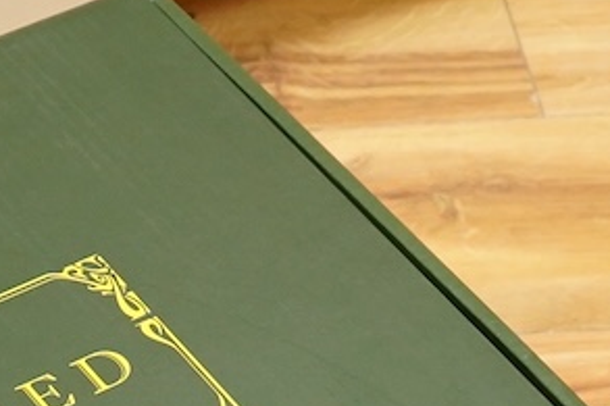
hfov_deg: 11.8
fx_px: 2930
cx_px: 14
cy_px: 683
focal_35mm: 173
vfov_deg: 7.7
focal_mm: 30
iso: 2000
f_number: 7.1
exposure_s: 1/125
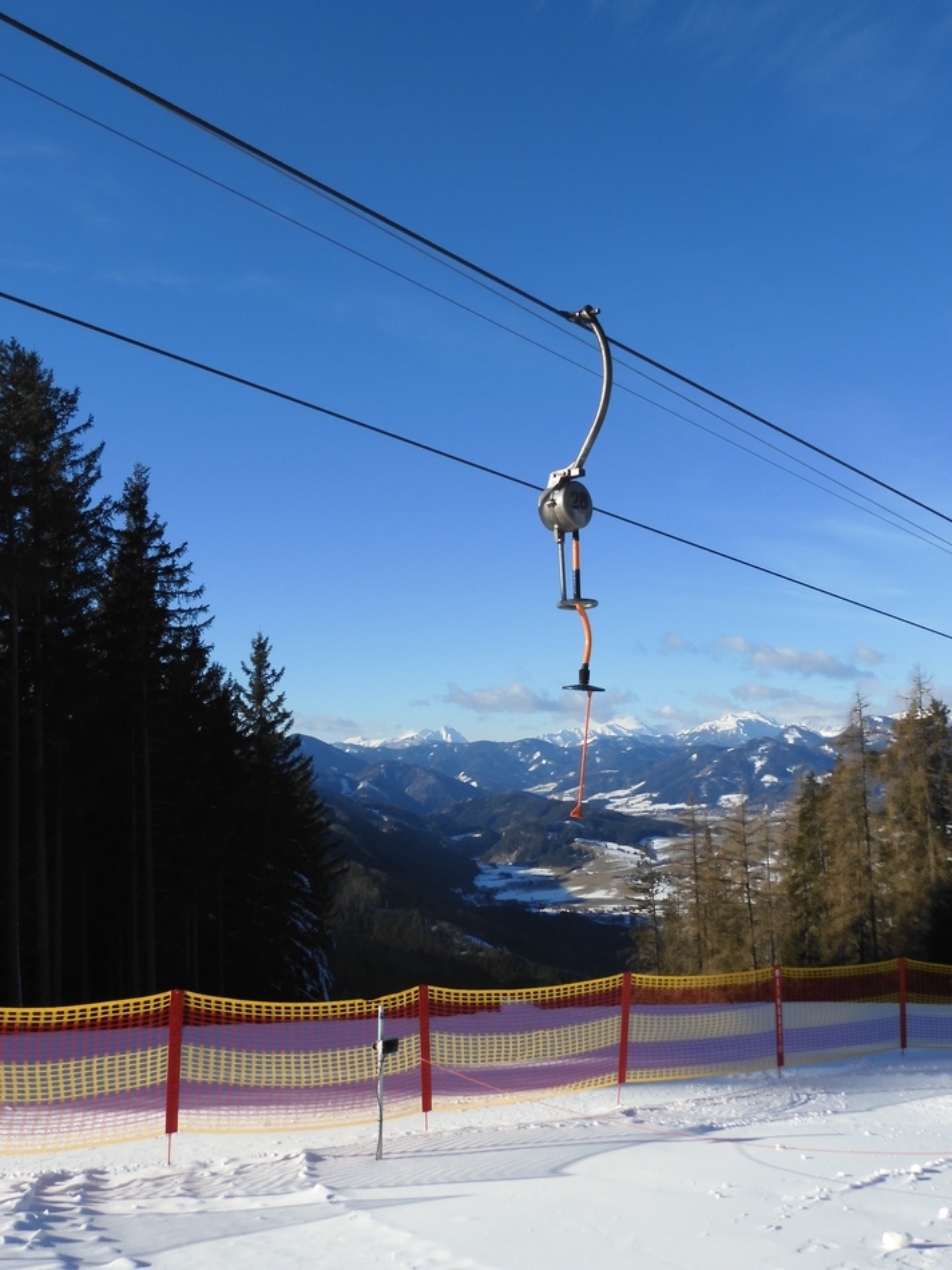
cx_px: 476
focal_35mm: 35
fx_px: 1284
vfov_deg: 52.6
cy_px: 635
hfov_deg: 40.7
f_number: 4
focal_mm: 6.2
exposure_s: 1/1250
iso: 100
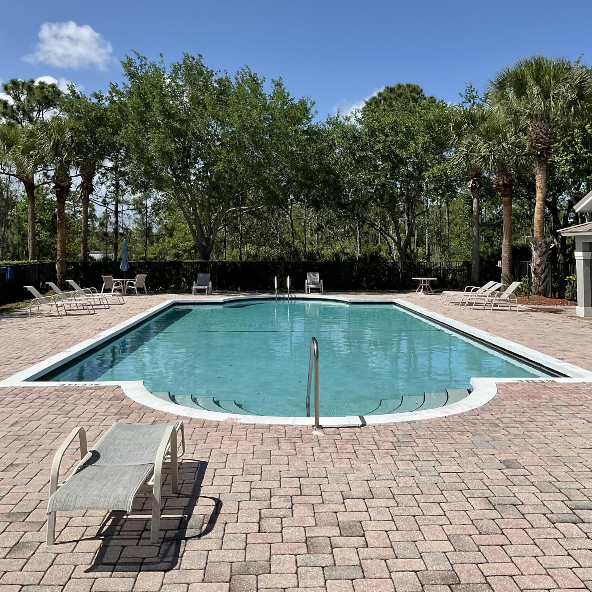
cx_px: 297
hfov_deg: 47.2
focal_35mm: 35
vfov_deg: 46.6
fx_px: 677
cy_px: 204
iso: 20
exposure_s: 1/2959
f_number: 1.8
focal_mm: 3
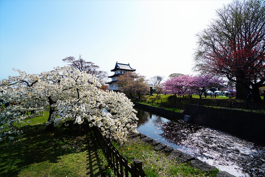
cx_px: 132
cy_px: 88
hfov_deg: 100.4
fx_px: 110
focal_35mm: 15
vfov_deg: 77.3
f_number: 8
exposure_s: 1/320
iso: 100
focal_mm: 10
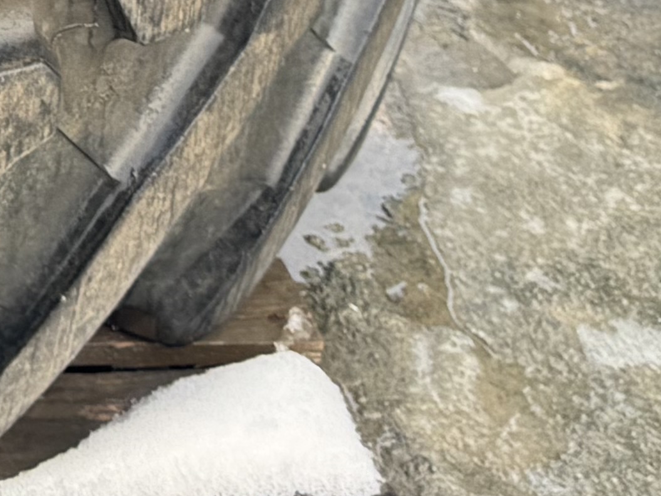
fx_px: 2482
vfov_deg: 10.2
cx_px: -411
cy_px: -593
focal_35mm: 130
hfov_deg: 14.0
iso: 64
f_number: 1.78
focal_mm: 6.76
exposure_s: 1/131
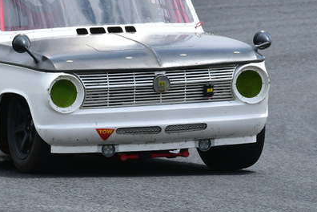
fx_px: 8541
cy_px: 37
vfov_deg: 1.4
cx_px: 92
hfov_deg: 2.1
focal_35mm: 970
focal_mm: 320
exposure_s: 1/640
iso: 640
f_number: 13
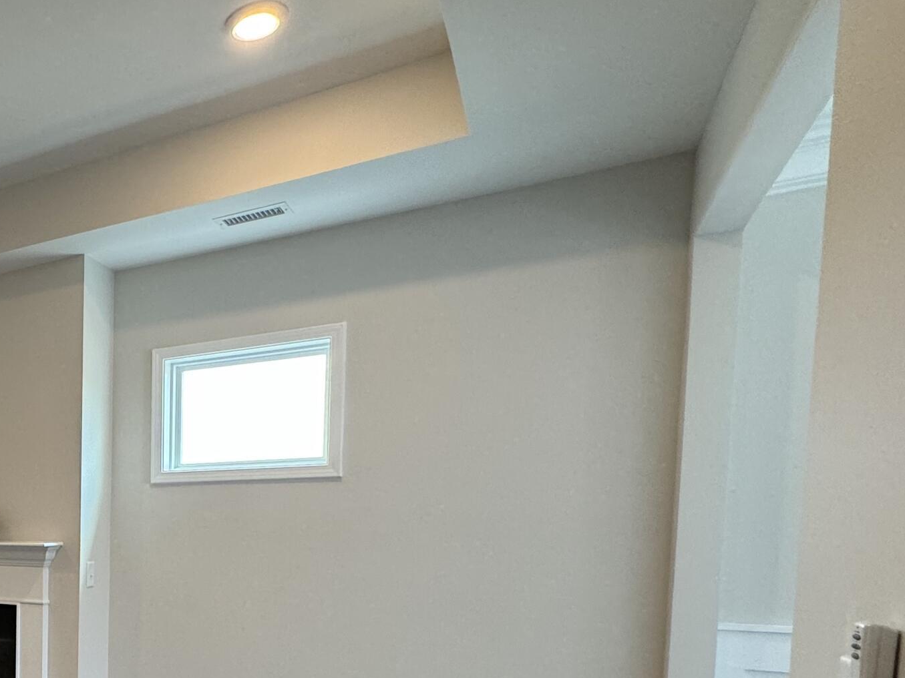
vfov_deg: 42.6
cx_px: -77
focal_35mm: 31
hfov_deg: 45.0
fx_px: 810
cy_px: 577
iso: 200
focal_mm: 2.22
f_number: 2.2
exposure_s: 1/120
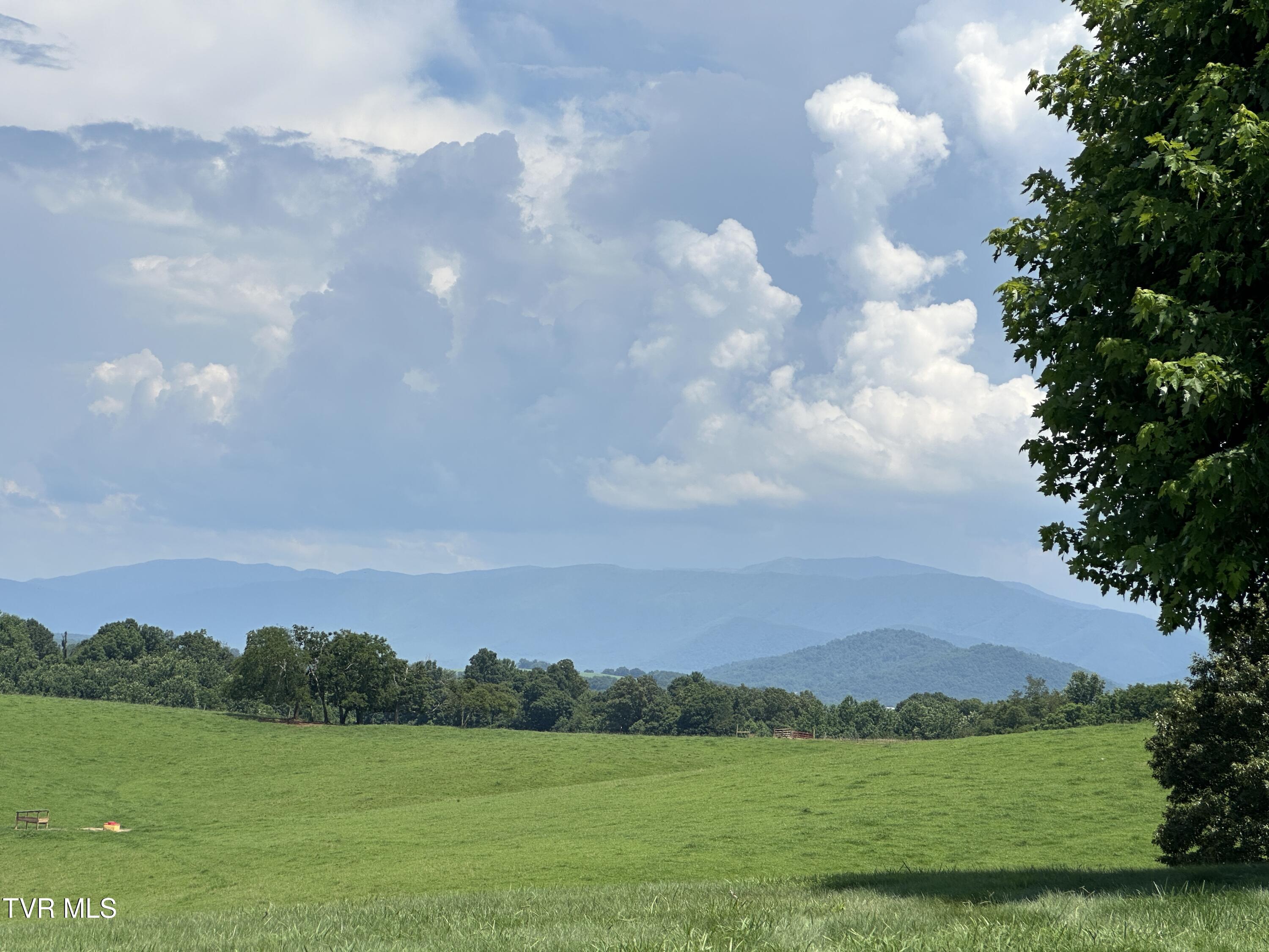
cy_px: 476
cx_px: 634
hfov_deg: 25.3
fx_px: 2823
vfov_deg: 19.1
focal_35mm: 77
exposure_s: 1/1357
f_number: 2.8
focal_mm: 9
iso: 32
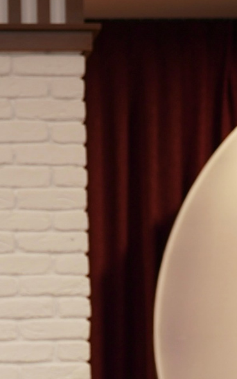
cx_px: -7
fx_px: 1415
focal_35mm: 137
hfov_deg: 9.5
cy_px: 530
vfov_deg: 14.4
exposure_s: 1/60
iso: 400
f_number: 2.8
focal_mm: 31
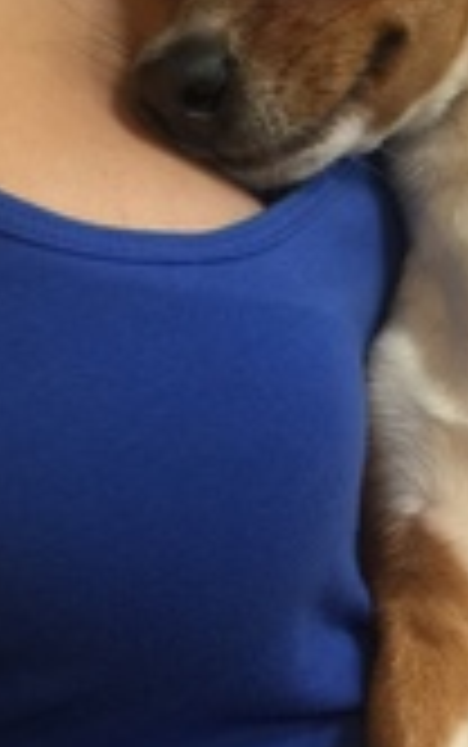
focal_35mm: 89
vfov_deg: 23.1
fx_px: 1813
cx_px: 486
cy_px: 536
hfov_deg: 14.4
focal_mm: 4.15
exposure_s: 1/15
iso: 64
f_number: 2.2
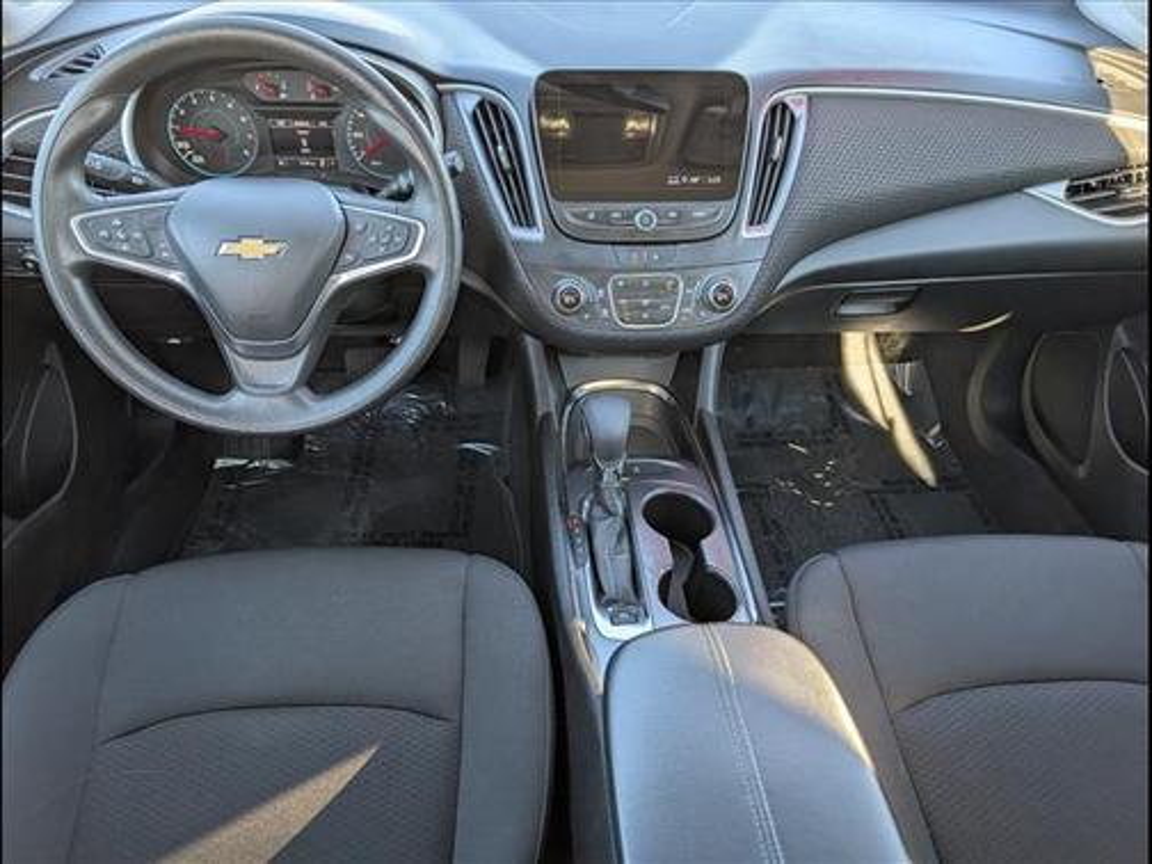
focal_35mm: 24
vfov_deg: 56.8
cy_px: 432
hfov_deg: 71.6
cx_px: 576
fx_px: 799
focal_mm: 6.9
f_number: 1.68
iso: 56
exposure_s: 1/83.3
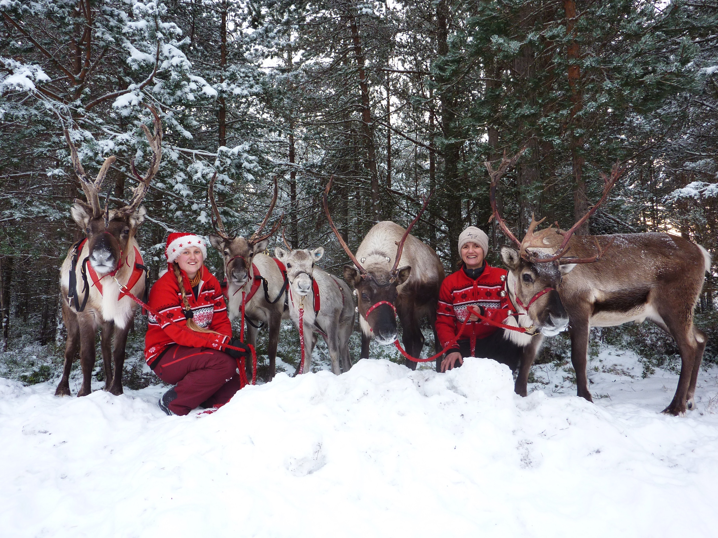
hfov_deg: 61.7
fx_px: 602
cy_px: 269
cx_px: 359
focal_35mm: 29
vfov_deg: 48.2
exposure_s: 1/30
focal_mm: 4.7
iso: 100
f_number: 3.4
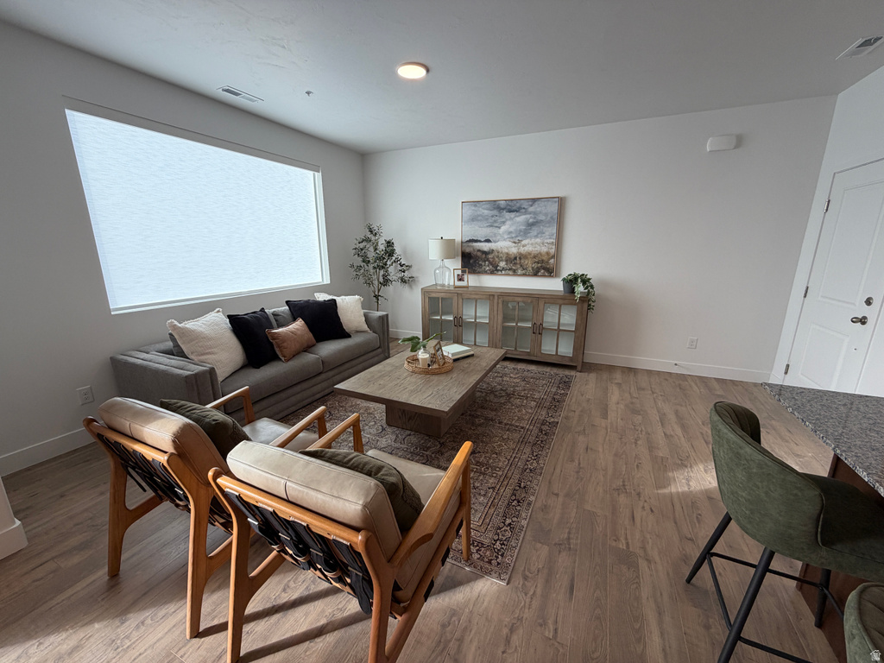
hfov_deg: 102.1
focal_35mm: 14
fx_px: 358
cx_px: 442
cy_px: 332
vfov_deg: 85.7
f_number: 2.2
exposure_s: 1/120
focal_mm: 2.22
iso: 64
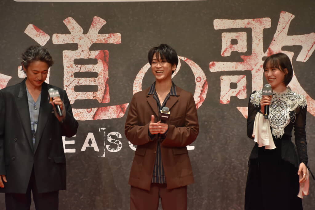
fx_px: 1641
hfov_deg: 11.0
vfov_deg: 7.3
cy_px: 105
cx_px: 158
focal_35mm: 188
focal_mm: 125
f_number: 6
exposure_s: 1/100
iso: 800
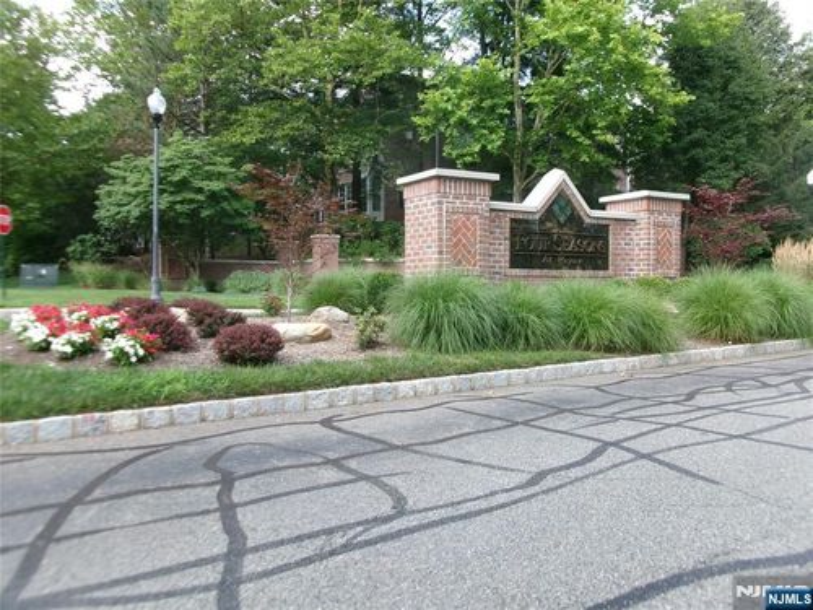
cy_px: 305
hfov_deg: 63.4
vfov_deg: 49.7
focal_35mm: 28
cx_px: 406
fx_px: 658
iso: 100
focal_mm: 5.1
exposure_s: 1/140
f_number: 3.9
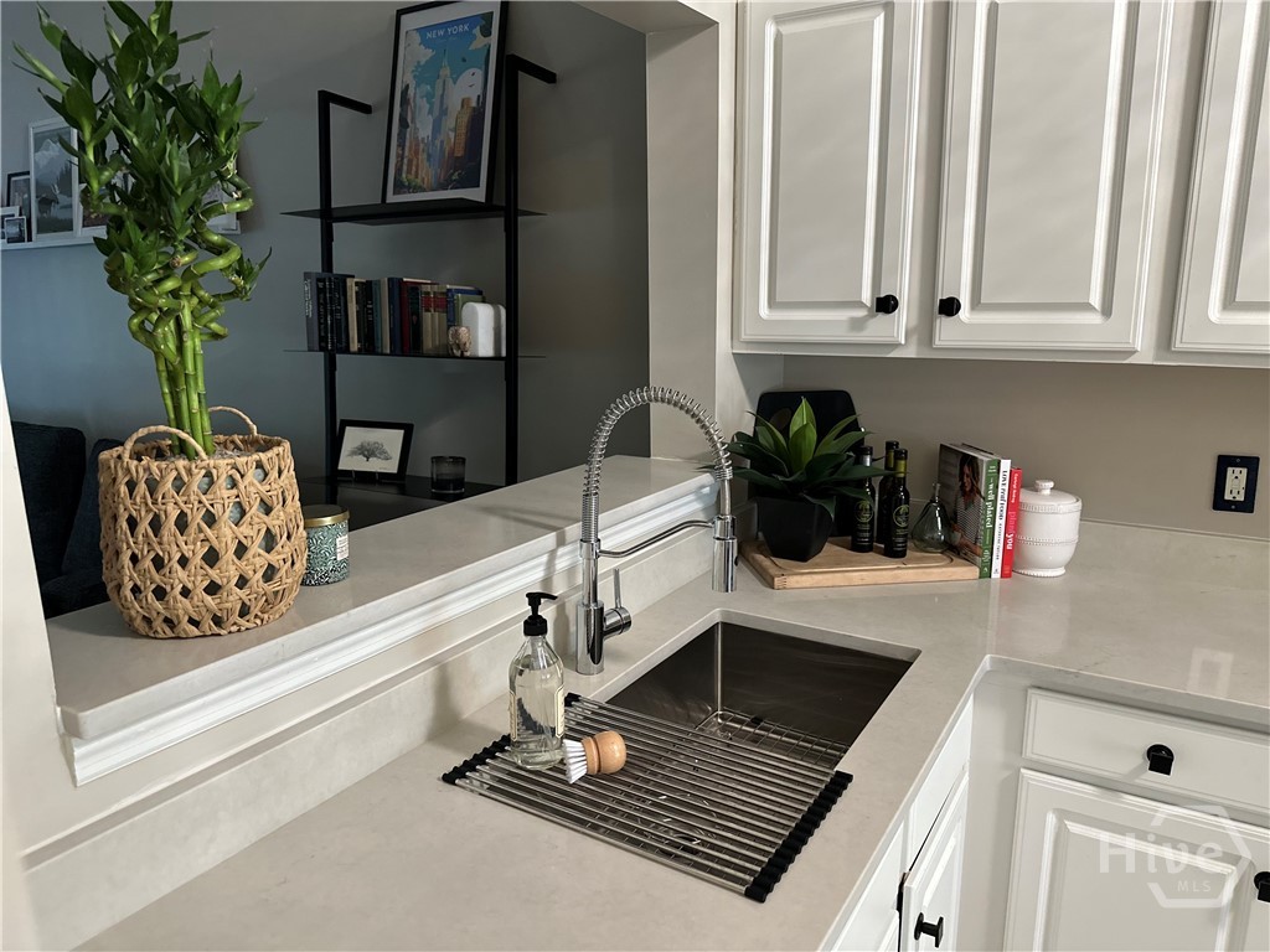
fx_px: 881
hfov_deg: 71.6
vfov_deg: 56.8
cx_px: 635
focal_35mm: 24
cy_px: 476
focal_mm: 6.86
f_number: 1.78
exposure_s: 1/60
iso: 500
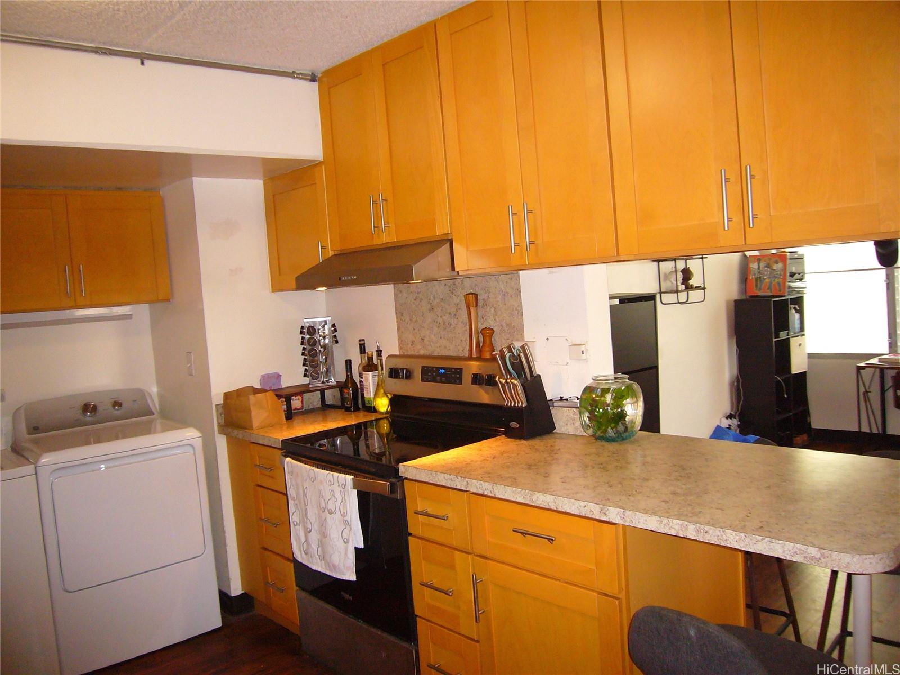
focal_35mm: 28
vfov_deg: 49.7
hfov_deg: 63.4
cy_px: 338
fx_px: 728
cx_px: 450
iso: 200
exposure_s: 1/30
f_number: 2.8
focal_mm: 4.6
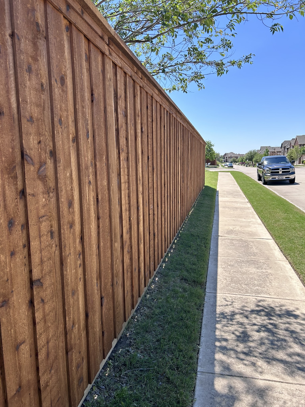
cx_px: 152
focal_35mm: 26
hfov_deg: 53.1
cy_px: 204
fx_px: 305
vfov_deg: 67.3
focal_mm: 5.7
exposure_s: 1/1901
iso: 50
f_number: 1.5
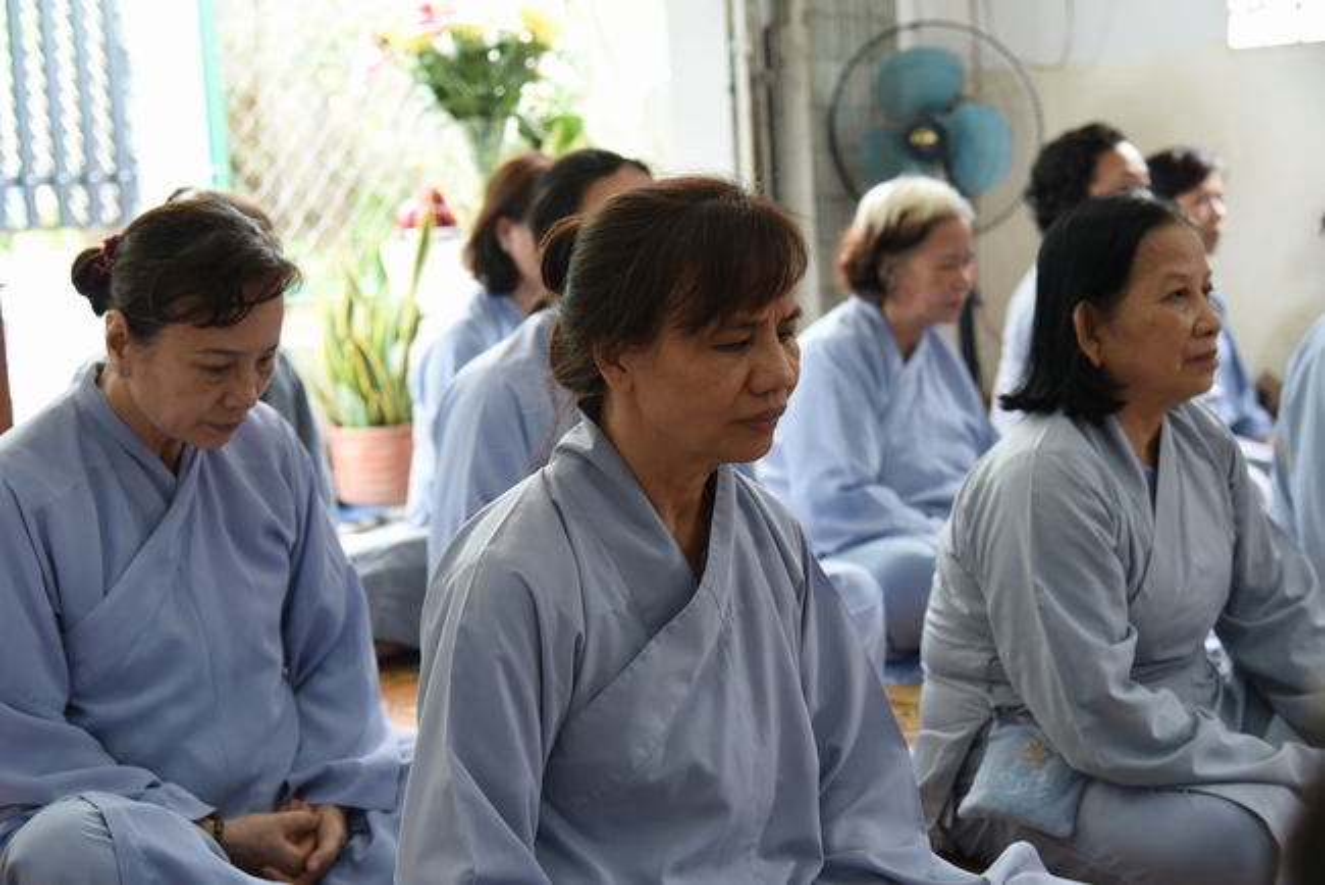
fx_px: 1915
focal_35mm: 52
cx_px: 662
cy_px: 442
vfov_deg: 26.0
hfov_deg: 38.2
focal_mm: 52
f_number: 4
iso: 720
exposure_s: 1/60
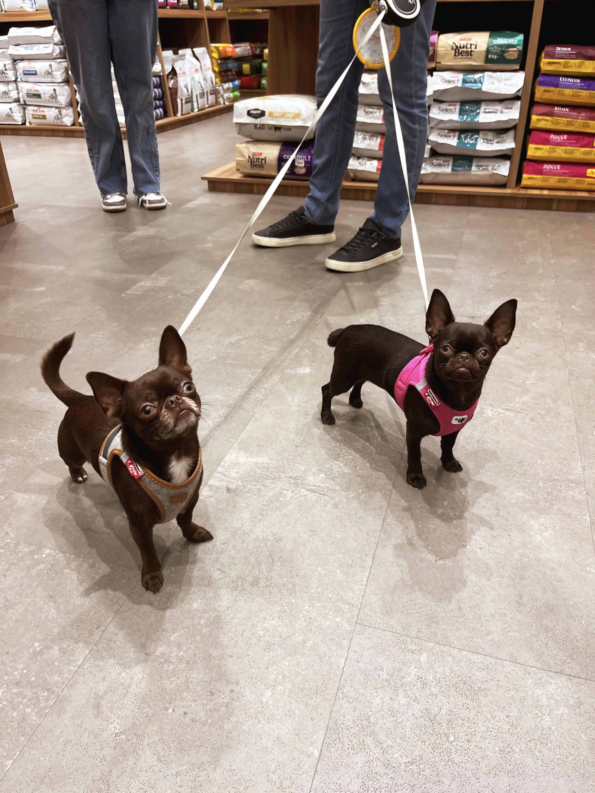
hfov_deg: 53.1
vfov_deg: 67.3
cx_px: 298
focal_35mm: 26
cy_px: 396
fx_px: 596
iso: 125
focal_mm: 5.1
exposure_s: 1/100
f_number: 1.6
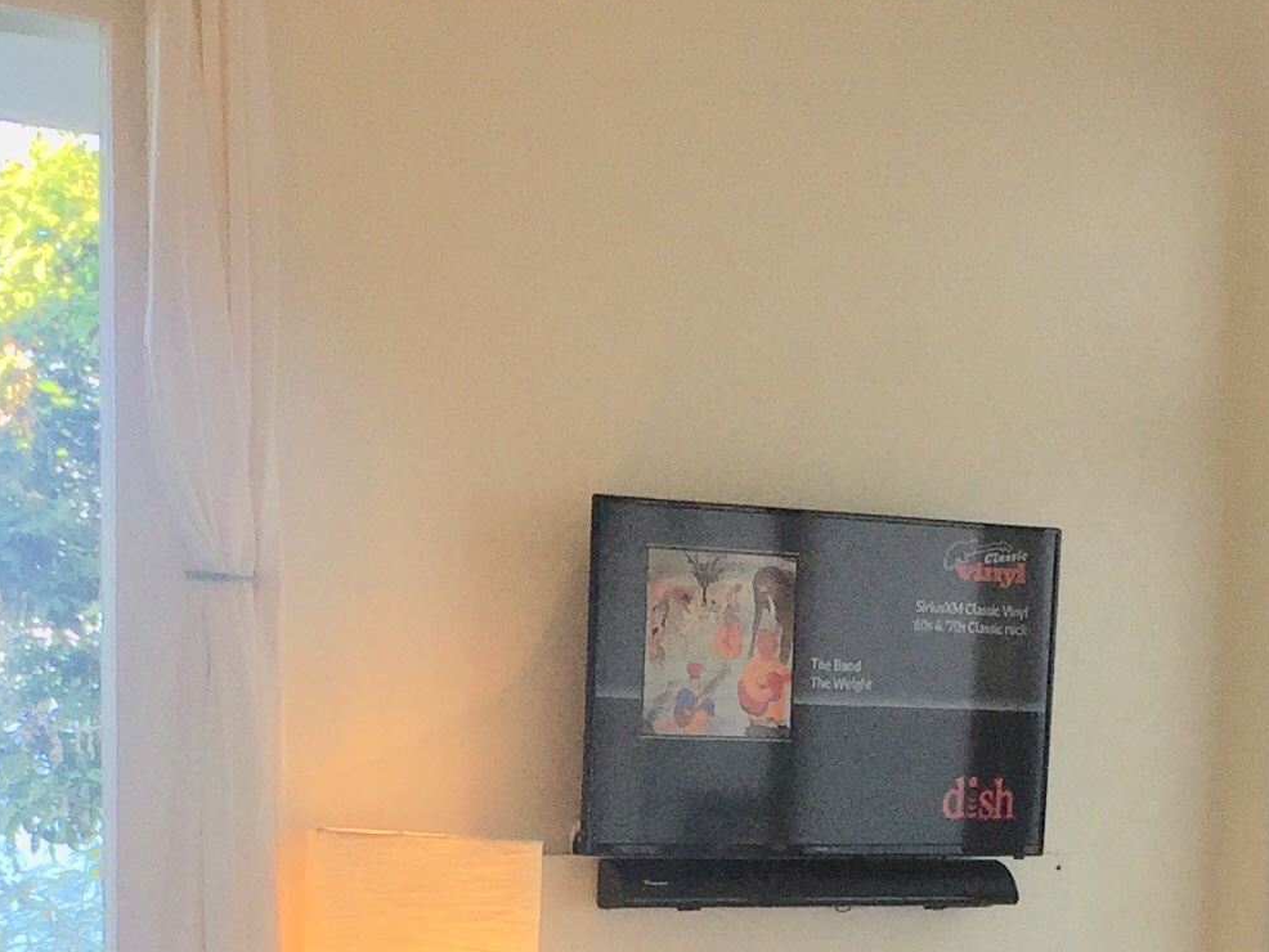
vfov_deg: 14.8
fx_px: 3520
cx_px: 820
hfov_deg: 20.4
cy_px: 1189
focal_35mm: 96
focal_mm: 4.15
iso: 32
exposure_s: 1/126
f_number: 2.2
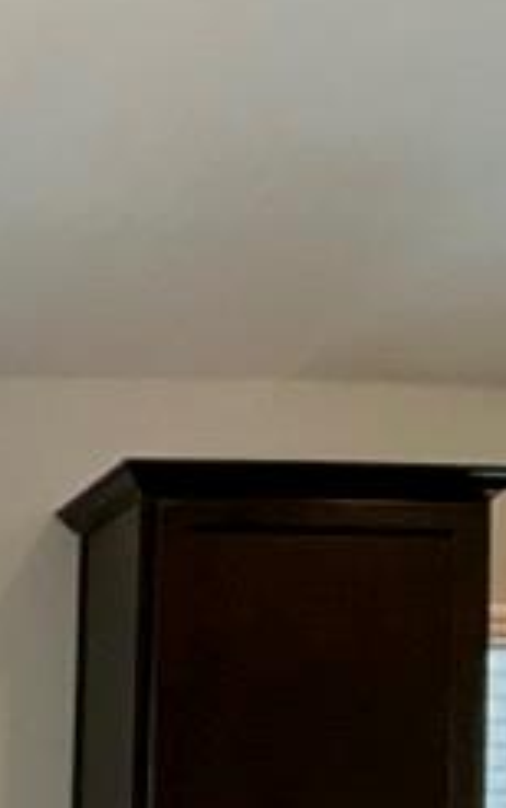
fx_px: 2623
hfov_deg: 9.2
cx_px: -910
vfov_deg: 16.0
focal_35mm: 119
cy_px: 1238
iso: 80
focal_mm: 3
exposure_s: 1/100
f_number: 1.8
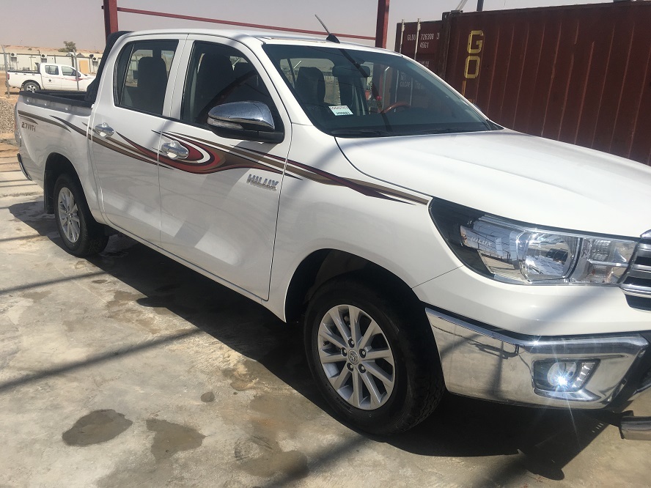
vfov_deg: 48.2
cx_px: 326
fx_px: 545
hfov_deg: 61.7
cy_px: 244
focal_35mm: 29
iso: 25
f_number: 2.2
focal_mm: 4.15
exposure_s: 1/3663
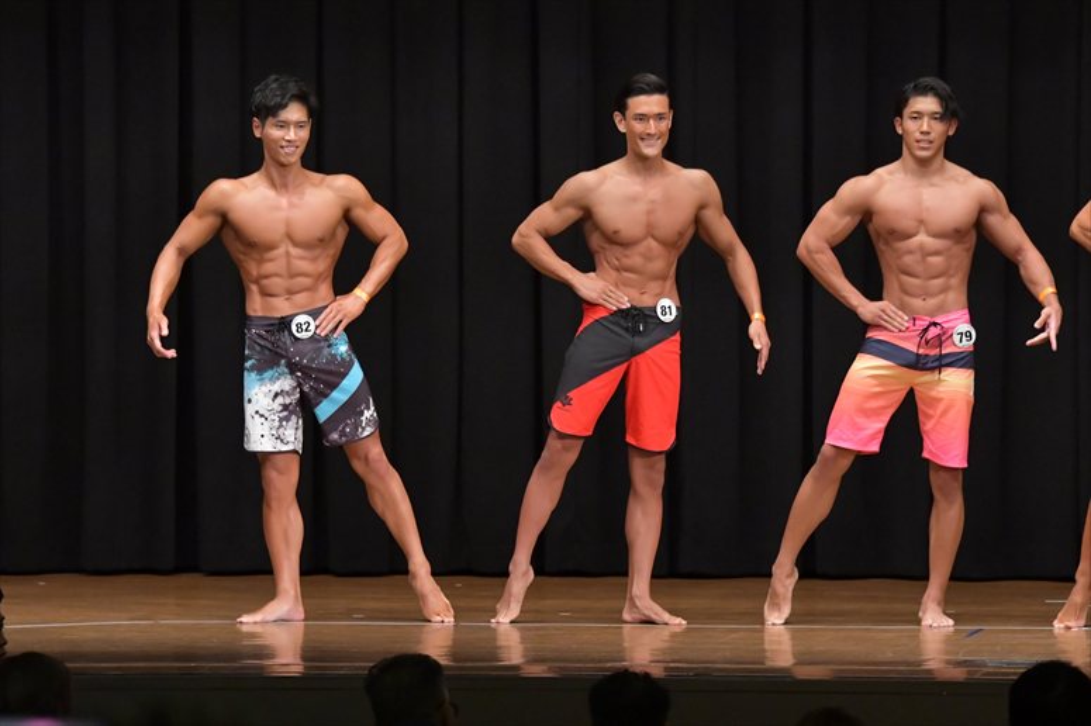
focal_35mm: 202
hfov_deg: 10.2
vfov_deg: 6.8
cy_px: 363
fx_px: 6119
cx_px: 546
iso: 6400
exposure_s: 1/400
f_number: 5.6
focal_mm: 135
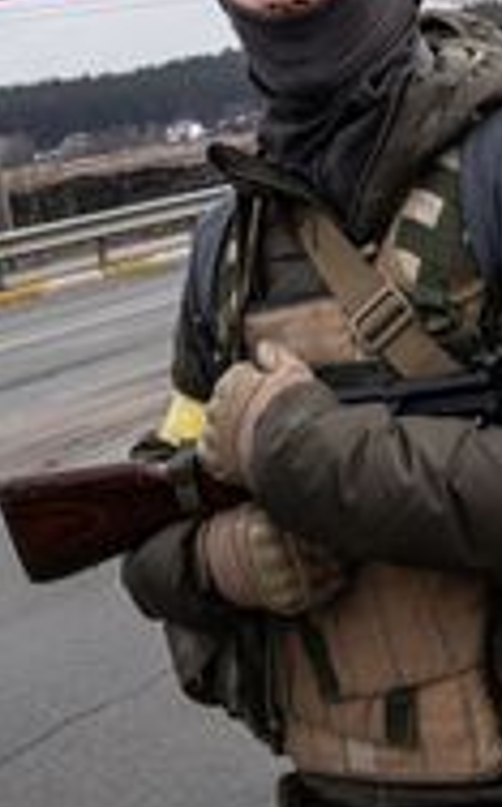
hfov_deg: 16.9
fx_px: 1669
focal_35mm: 76
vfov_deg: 27.0
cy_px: 247
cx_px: 442
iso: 800
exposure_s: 1/320
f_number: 16
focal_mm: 35
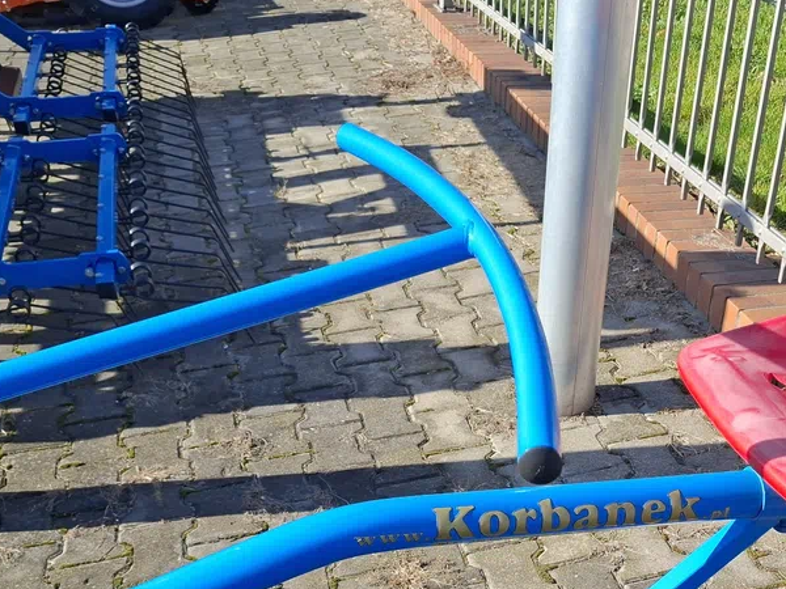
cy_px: 503
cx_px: 504
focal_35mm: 46
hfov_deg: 40.9
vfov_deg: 30.4
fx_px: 1044
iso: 50
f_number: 1.8
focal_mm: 5.54
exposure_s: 1/1299
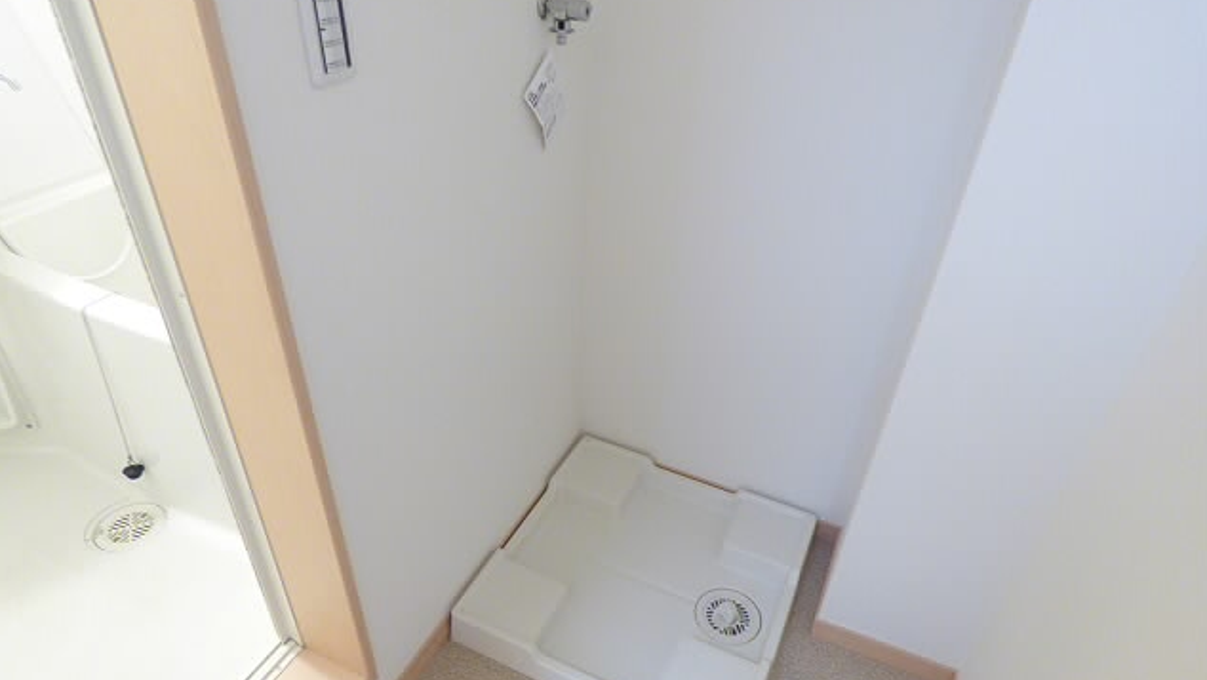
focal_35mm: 22
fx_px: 704
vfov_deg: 51.5
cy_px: 368
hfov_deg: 81.2
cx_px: 602
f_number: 2.8
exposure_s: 1/10
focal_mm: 3.58
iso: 400
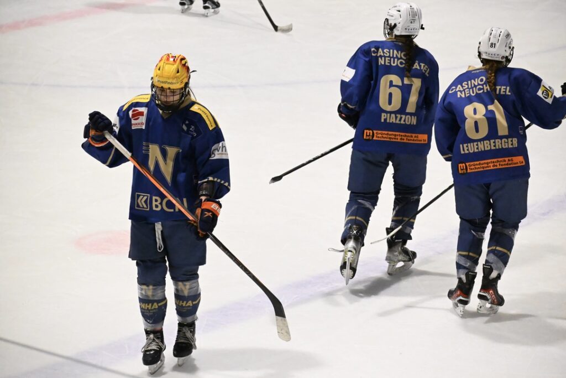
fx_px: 2594
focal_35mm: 165
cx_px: 283
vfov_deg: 8.3
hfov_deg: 12.5
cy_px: 189
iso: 16000
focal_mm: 110
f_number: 5
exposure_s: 1/4000
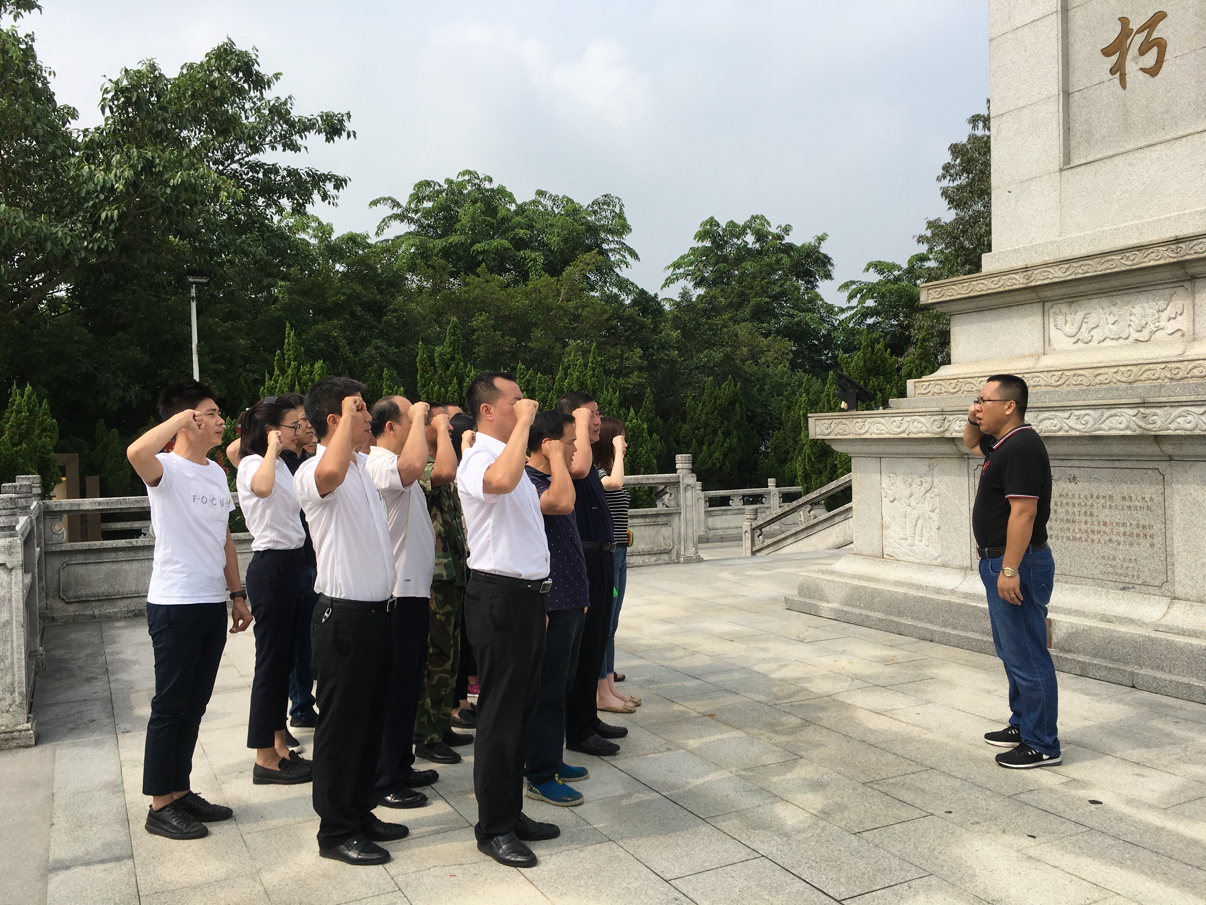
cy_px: 452
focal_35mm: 29
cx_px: 603
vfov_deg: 48.2
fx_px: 1010
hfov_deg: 61.7
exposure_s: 1/1832
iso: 25
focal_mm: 4.15
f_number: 2.2
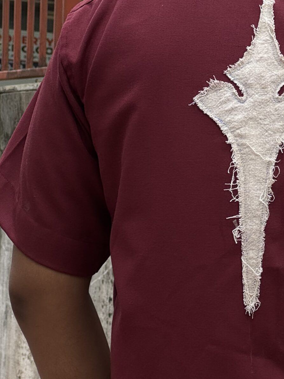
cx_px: 275
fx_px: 1815
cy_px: 269
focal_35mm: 166
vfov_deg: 11.9
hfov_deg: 8.9
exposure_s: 1/210
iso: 25
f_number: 2.8
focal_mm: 9
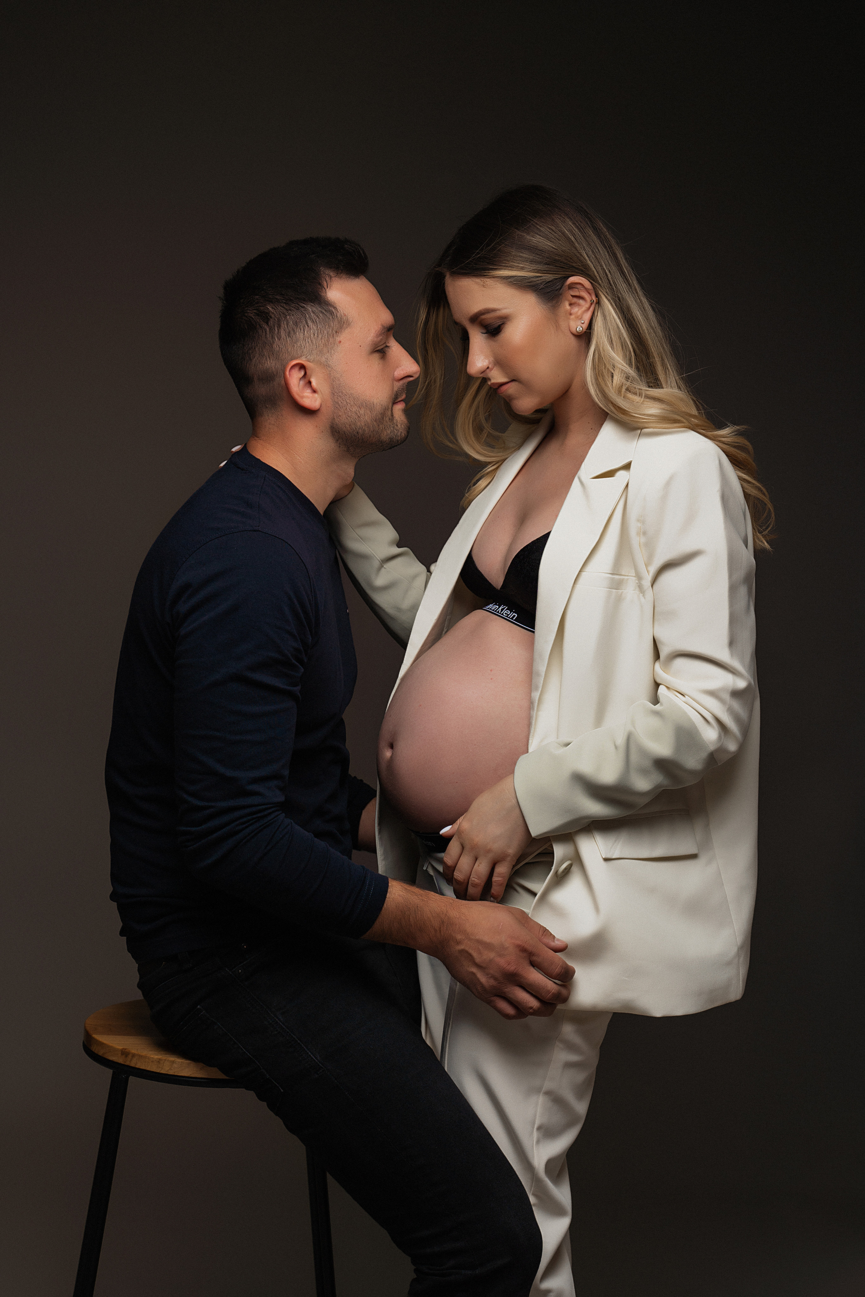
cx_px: 432
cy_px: 648
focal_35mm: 58
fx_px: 2090
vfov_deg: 34.5
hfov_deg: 23.4
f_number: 5
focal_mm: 58
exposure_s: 1/160
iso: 200
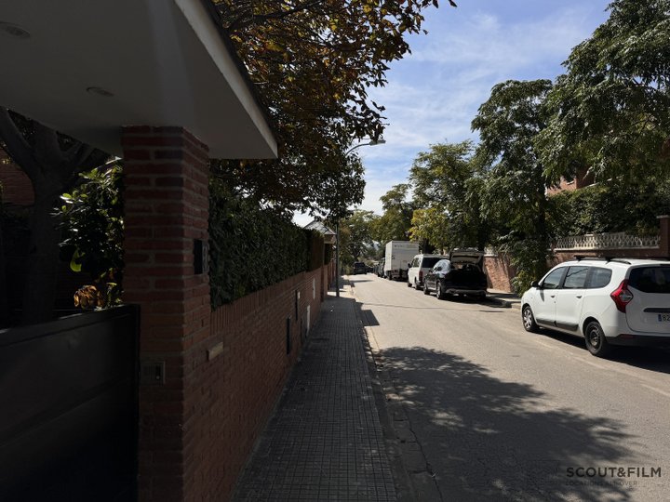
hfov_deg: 71.6
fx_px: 465
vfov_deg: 56.8
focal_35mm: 24
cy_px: 251
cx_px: 335
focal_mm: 6.76
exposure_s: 1/7937
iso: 80
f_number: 1.78
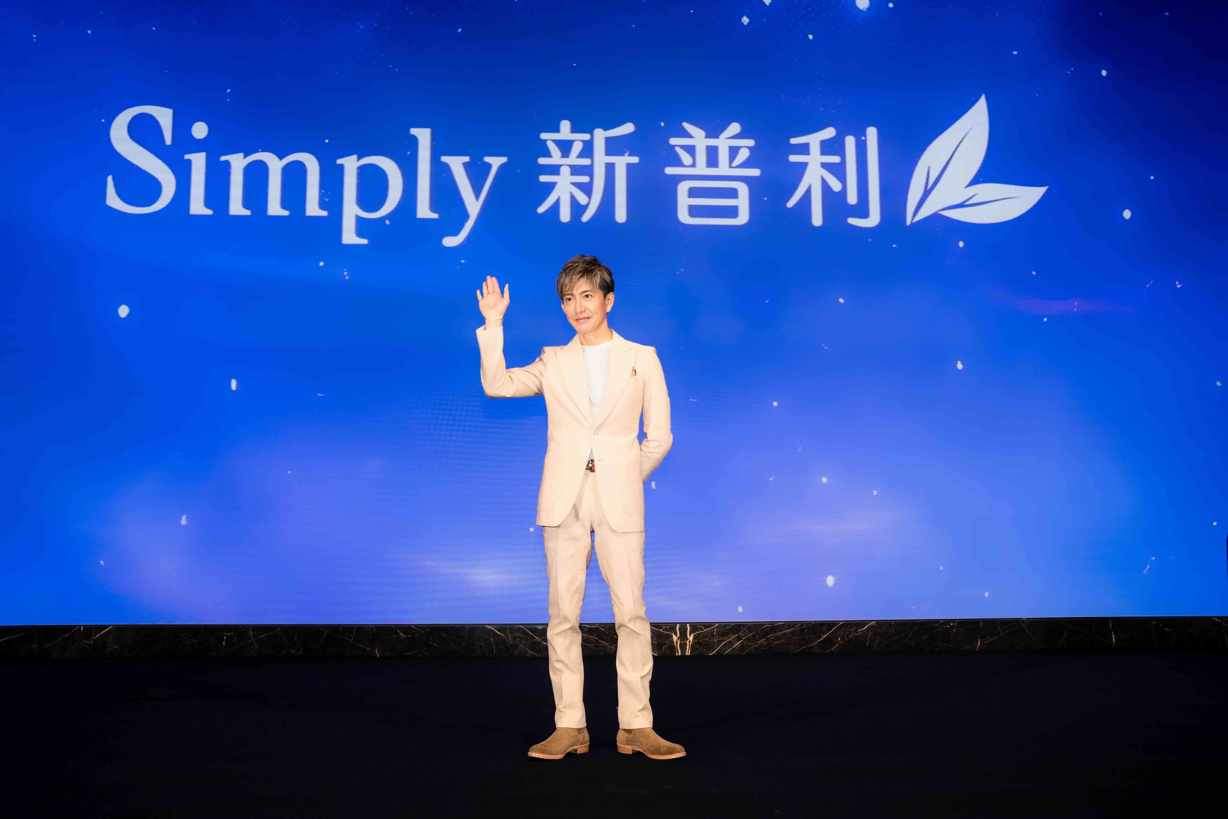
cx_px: 614
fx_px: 1139
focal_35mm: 33
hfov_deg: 56.6
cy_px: 410
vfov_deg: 39.5
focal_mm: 33.4
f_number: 7.1
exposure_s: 1/250
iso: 1250
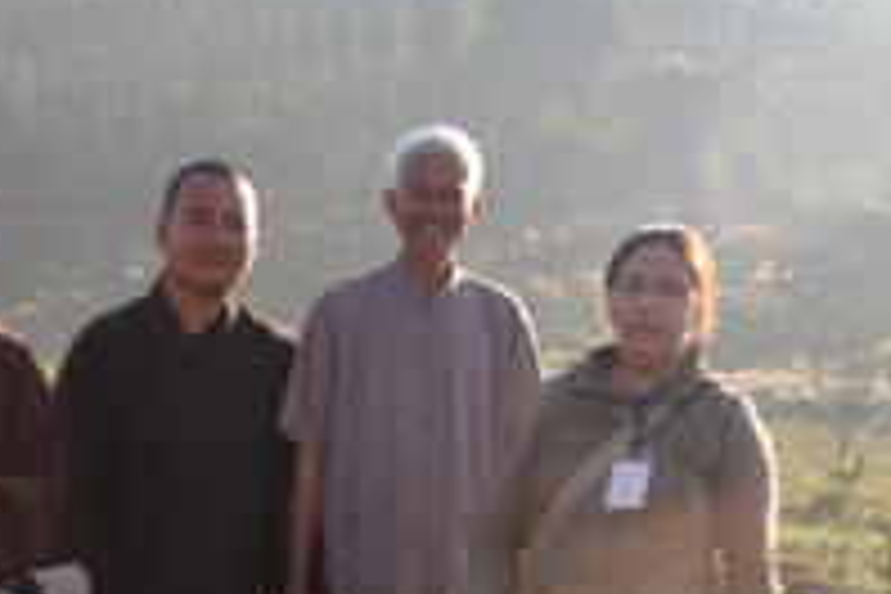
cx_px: 58
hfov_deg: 16.1
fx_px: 3094
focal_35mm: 125
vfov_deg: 10.9
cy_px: 554
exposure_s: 1/160
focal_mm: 38
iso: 100
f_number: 5.6
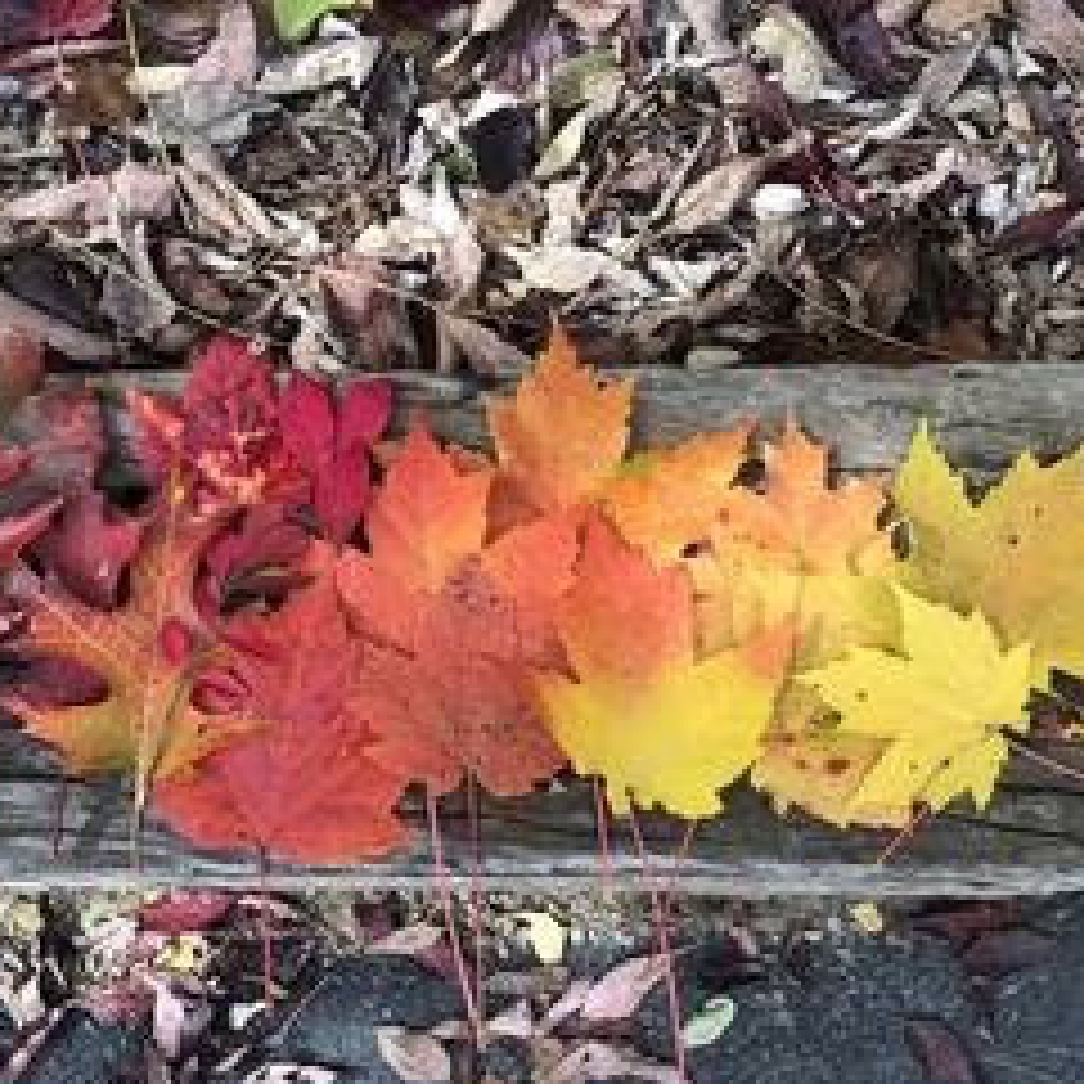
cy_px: 531
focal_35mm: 41
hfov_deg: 39.8
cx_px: 265
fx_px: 1453
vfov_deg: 40.9
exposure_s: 1/178
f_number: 1.8
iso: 20
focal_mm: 3.99
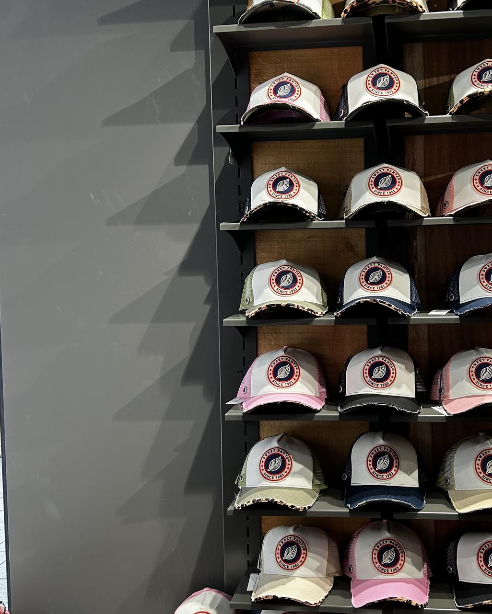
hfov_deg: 38.6
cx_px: 341
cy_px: 292
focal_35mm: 38
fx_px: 691
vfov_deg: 47.9
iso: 125
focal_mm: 5.7
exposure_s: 1/121
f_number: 1.5
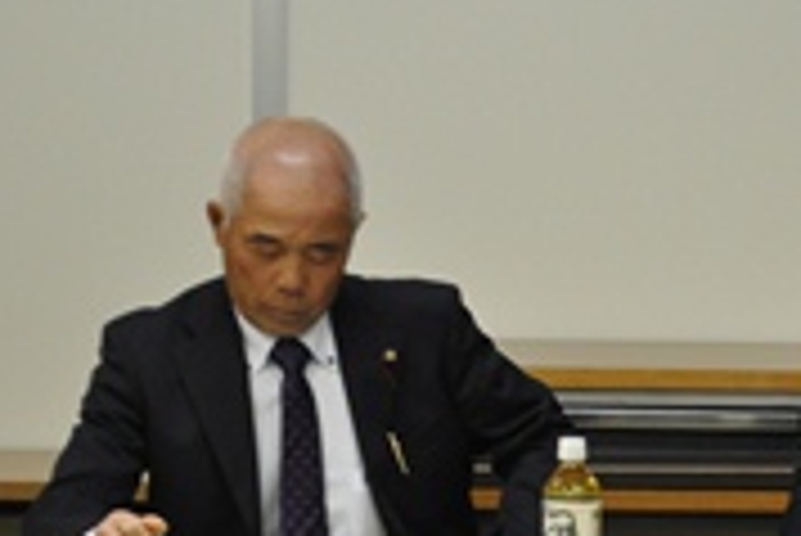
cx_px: 765
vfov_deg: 6.6
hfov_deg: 9.9
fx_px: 4615
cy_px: 428
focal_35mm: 207
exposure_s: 1/30
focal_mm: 55
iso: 800
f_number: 5.6
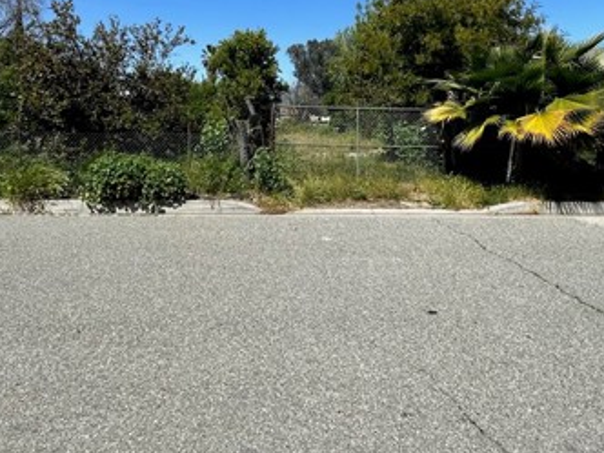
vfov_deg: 49.2
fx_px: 471
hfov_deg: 65.2
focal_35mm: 27
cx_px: 277
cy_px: 111
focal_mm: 2.22
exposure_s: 1/1855
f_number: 2.2
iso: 50
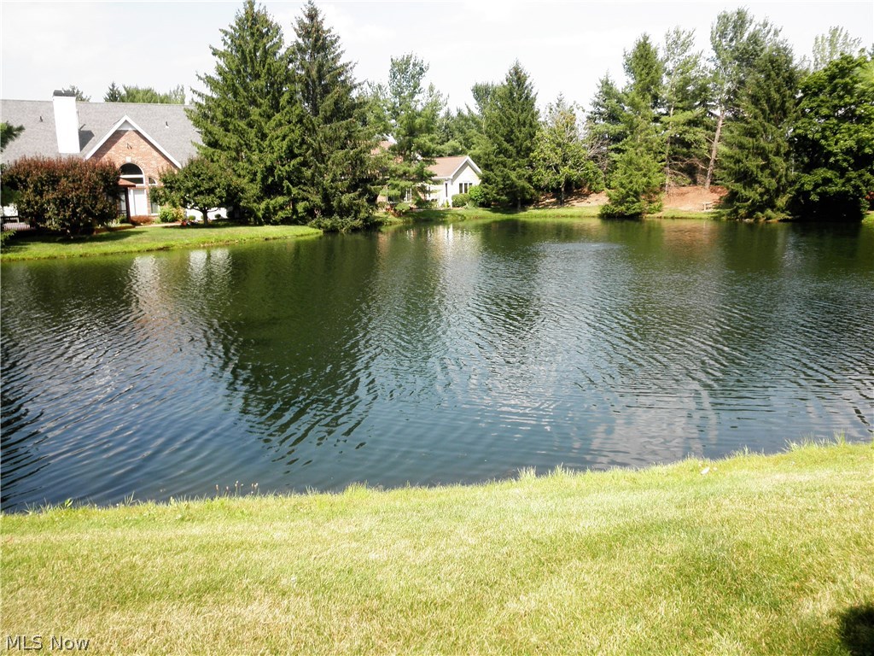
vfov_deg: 49.7
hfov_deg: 63.4
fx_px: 707
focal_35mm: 28
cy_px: 328
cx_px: 437
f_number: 3
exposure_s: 1/400
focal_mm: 5
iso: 64
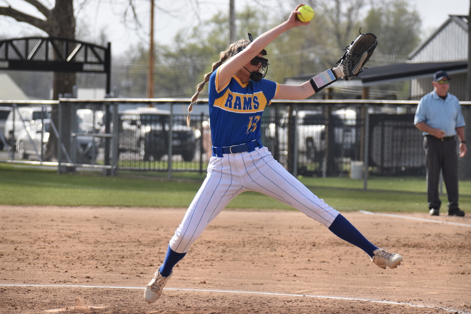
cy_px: 157
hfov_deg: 9.1
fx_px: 2944
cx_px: 236
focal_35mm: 225
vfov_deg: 6.1
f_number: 5.6
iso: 400
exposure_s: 1/1600
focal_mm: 150
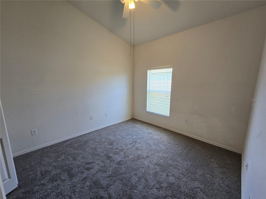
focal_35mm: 13
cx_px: 133
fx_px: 100
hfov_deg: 106.2
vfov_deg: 89.9
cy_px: 100
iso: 80
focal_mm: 2.2
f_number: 2.2
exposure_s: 1/60
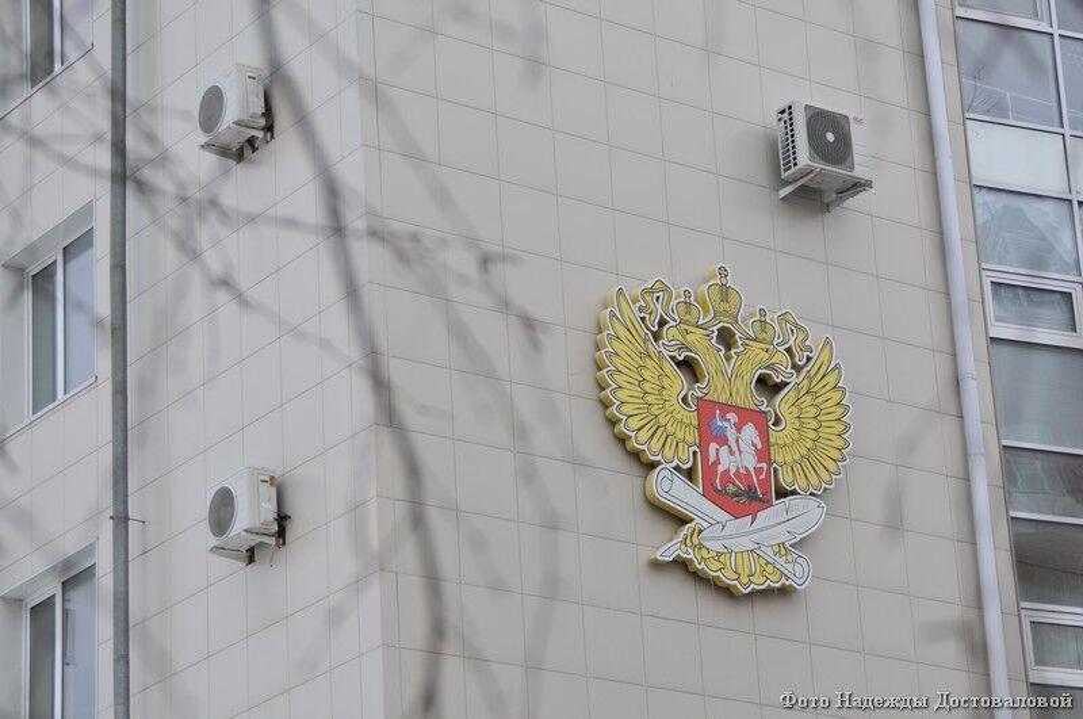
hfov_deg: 18.2
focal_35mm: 112
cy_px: 360
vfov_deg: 12.1
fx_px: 3380
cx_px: 542
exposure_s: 1/400
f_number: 7.1
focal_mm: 75
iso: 320
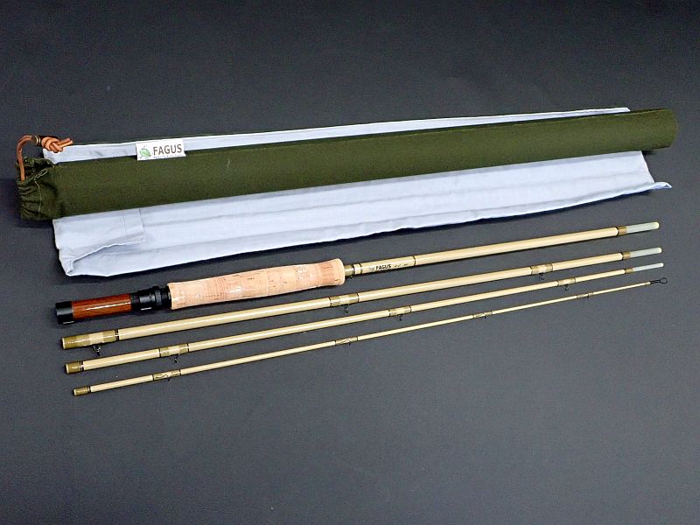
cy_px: 262
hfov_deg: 56.8
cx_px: 350
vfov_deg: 44.2
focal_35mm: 32
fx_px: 647
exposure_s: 1/30
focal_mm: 5.87
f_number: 3.2
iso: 1000
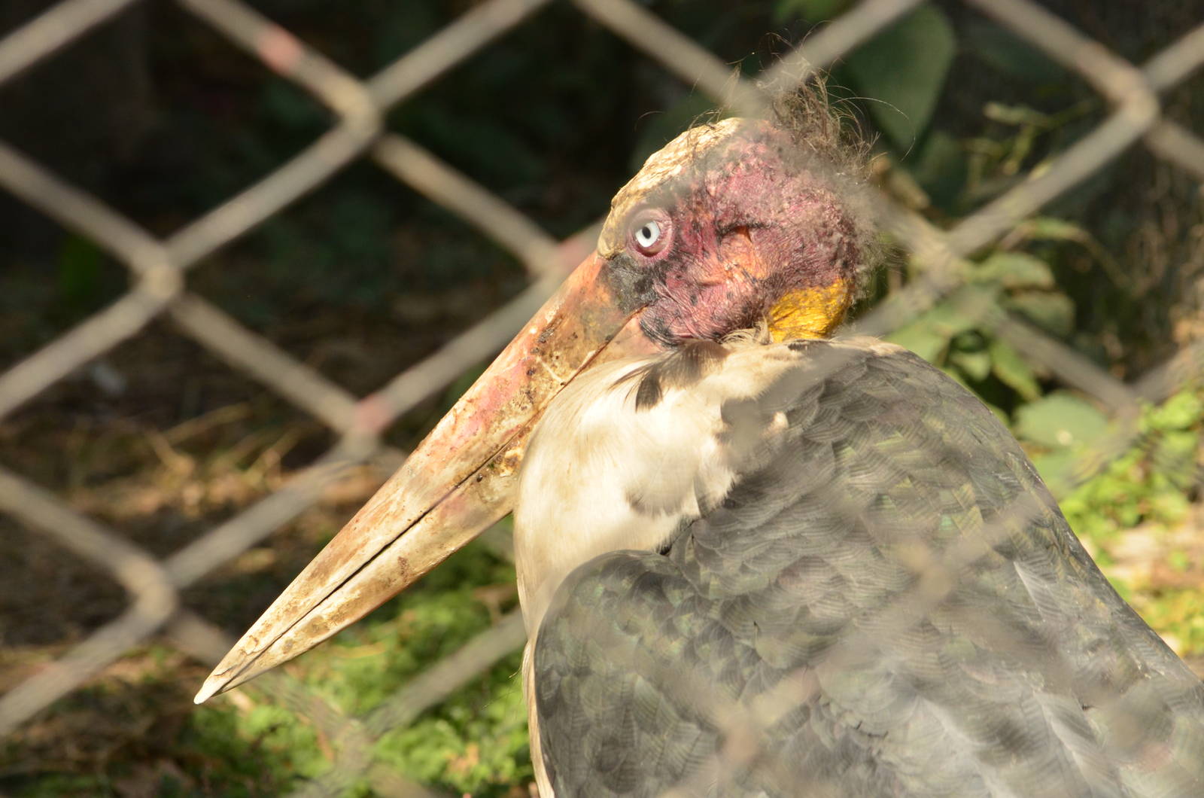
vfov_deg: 7.9
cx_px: 602
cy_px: 399
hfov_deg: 11.8
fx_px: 5808
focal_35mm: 174
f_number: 11
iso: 640
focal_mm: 116
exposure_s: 1/640
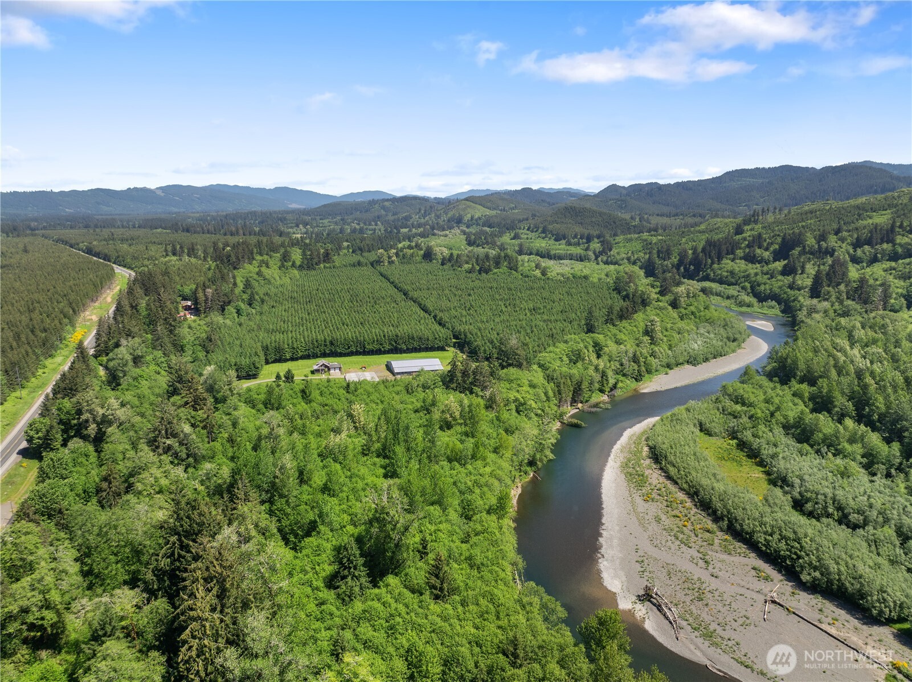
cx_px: 456
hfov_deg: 71.6
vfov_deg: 56.7
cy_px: 341
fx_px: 632
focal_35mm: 24
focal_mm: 12.29
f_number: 2.8
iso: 100
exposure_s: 1/160
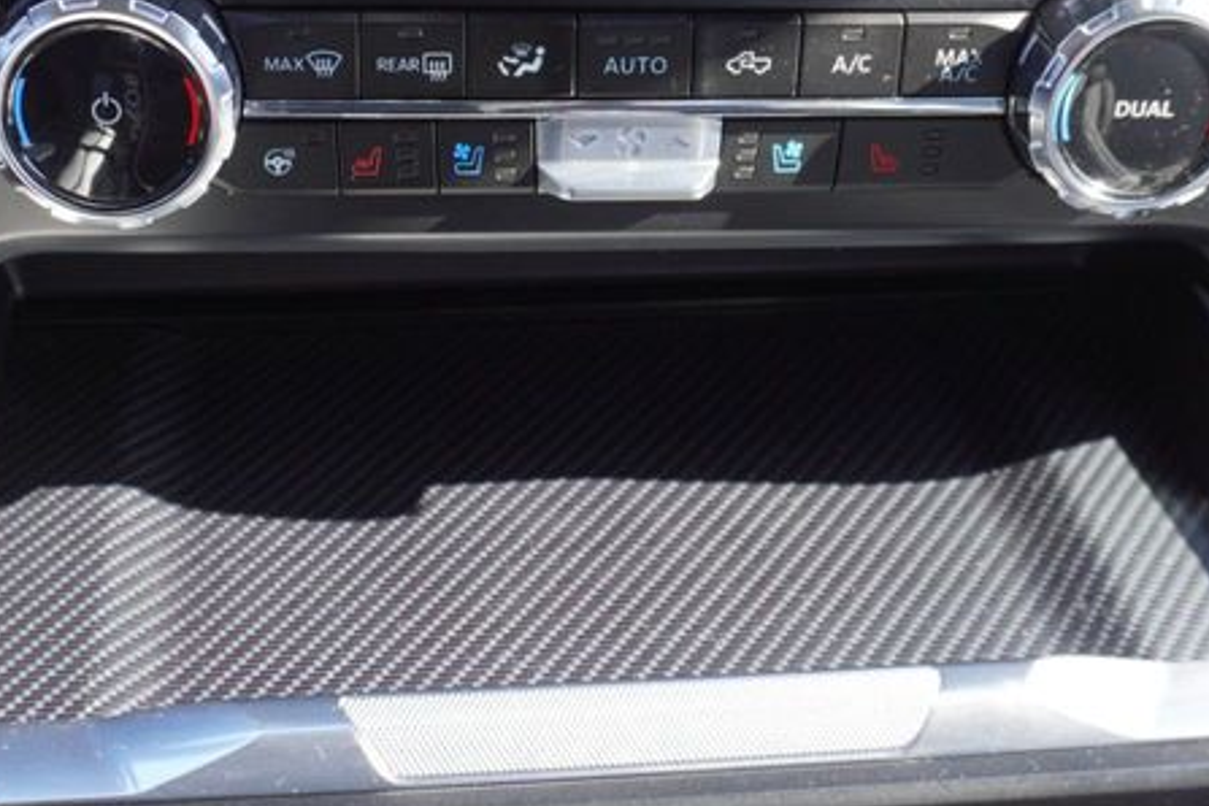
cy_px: 246
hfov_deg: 36.2
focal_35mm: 55
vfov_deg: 24.5
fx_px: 1847
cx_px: 527
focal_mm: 16
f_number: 4
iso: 250
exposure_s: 1/60
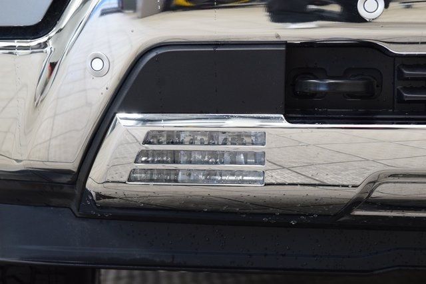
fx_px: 1243
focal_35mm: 105
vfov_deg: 13.0
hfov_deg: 19.5
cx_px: 213
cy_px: 142
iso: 1600
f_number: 6.3
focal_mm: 70
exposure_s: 1/30
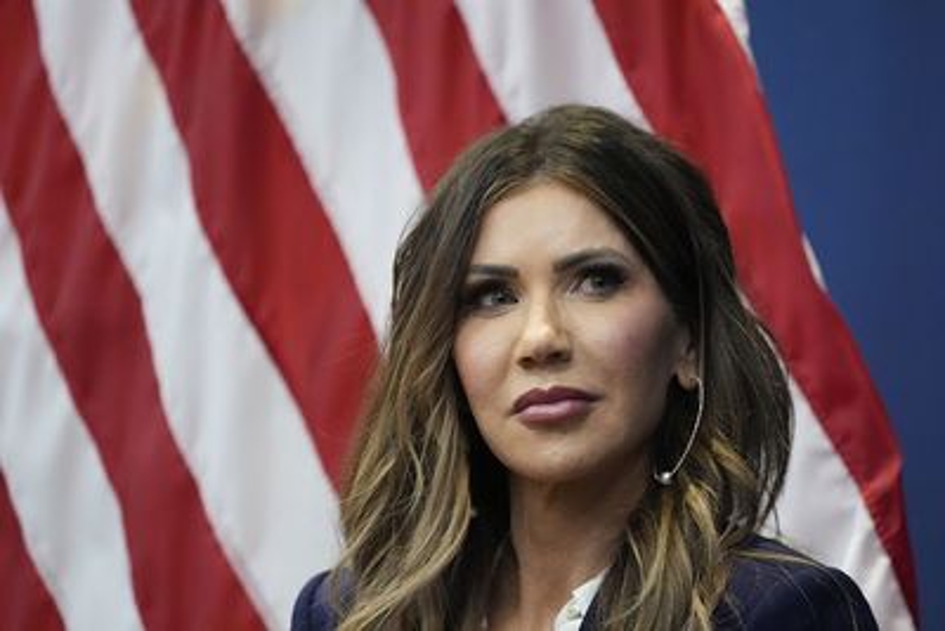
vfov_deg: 4.1
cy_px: 316
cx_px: 472
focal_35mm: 336
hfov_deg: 6.1
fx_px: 8823
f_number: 5.6
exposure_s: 1/125
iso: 8000
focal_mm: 336
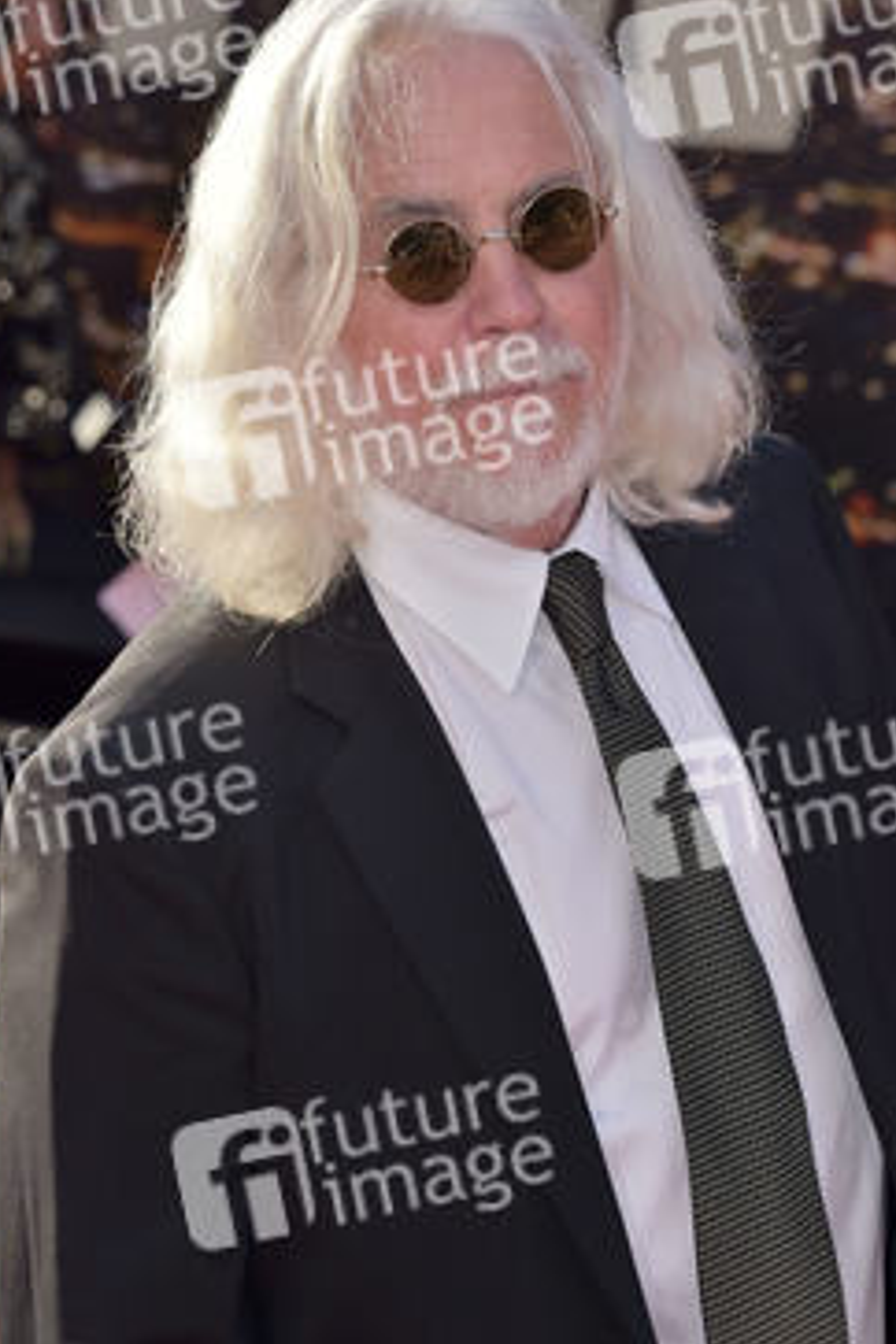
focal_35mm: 108
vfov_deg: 18.9
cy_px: 607
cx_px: 472
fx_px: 4032
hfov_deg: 12.7
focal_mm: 98
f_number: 7.1
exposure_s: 1/250
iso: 320
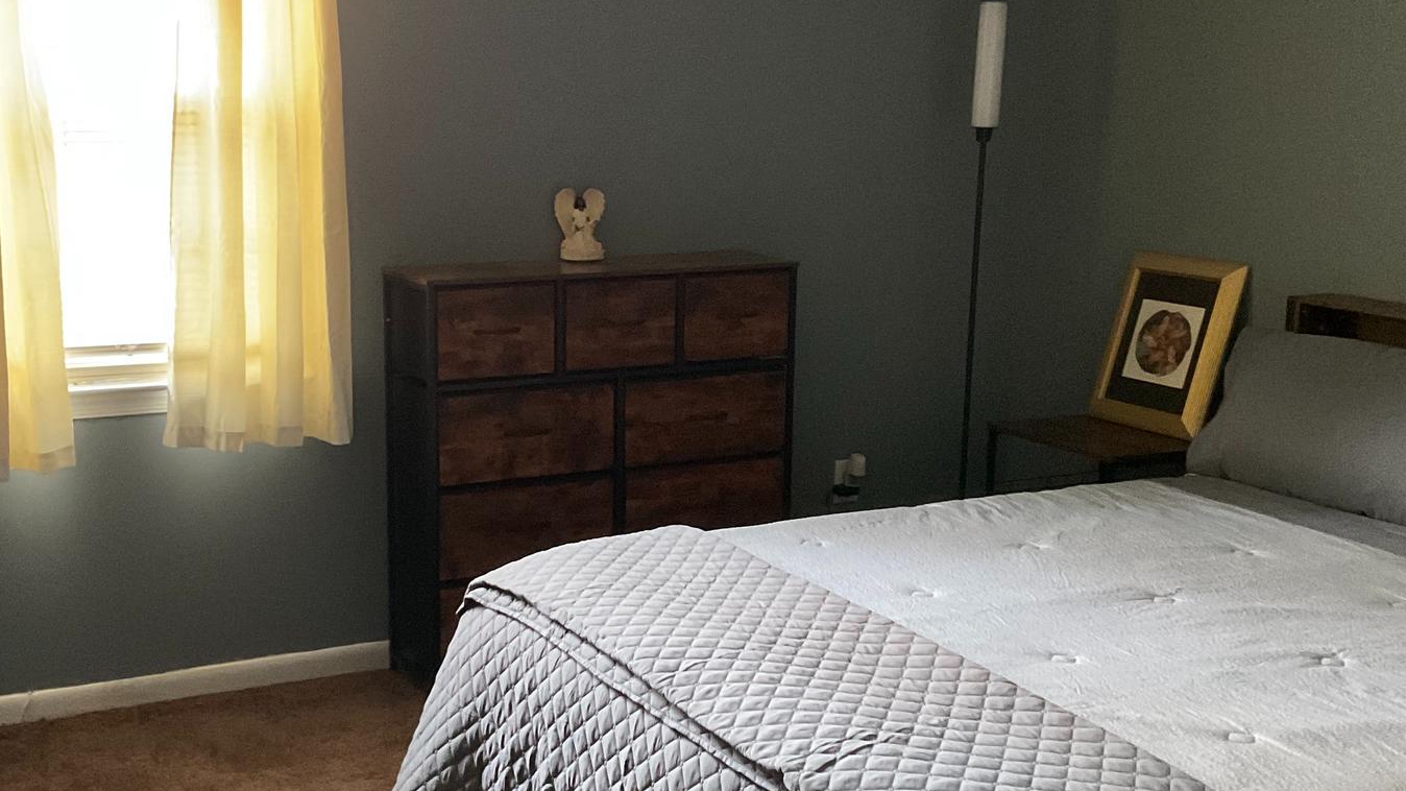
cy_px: 370
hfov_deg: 42.7
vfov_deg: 24.9
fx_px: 1789
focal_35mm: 48
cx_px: 551
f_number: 1.8
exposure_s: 1/30
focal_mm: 3
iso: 400
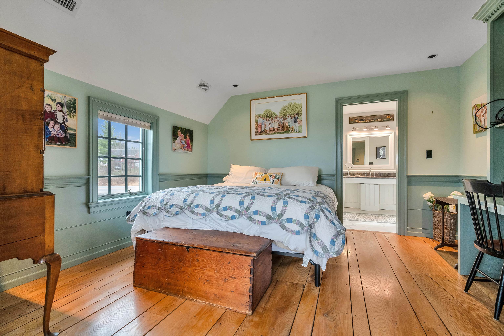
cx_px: 252
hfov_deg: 96.7
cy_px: 168
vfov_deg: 73.8
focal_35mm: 16
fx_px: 224
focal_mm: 16
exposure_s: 1/45
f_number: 8
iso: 800
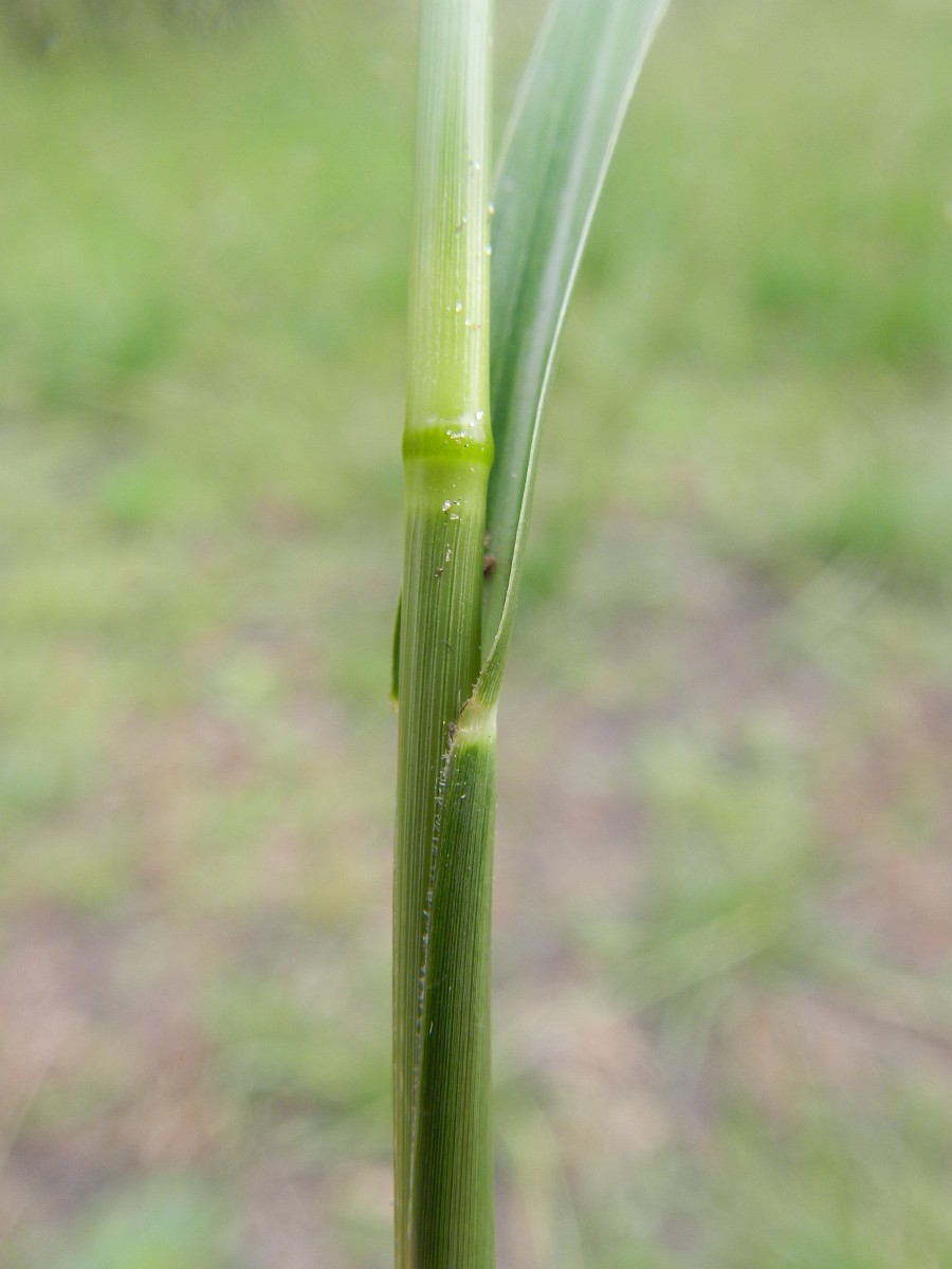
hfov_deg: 44.2
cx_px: 476
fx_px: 1173
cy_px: 634
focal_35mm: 32
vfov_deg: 56.8
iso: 160
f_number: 3.7
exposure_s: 1/40
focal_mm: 5.6
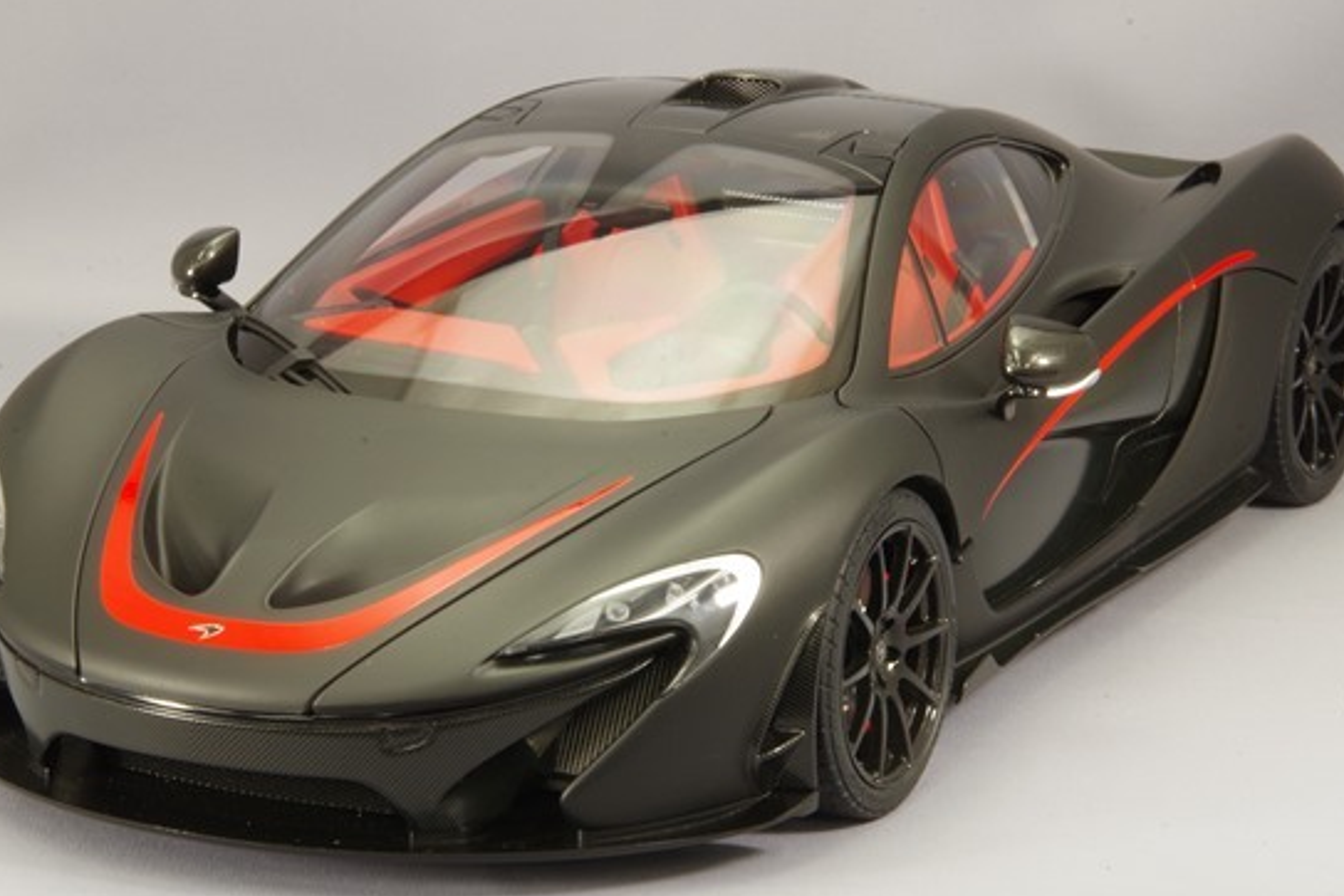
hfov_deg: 15.5
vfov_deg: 10.4
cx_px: 641
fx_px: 4928
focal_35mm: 132
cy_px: 434
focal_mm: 75
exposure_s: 1.3
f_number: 32
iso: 400
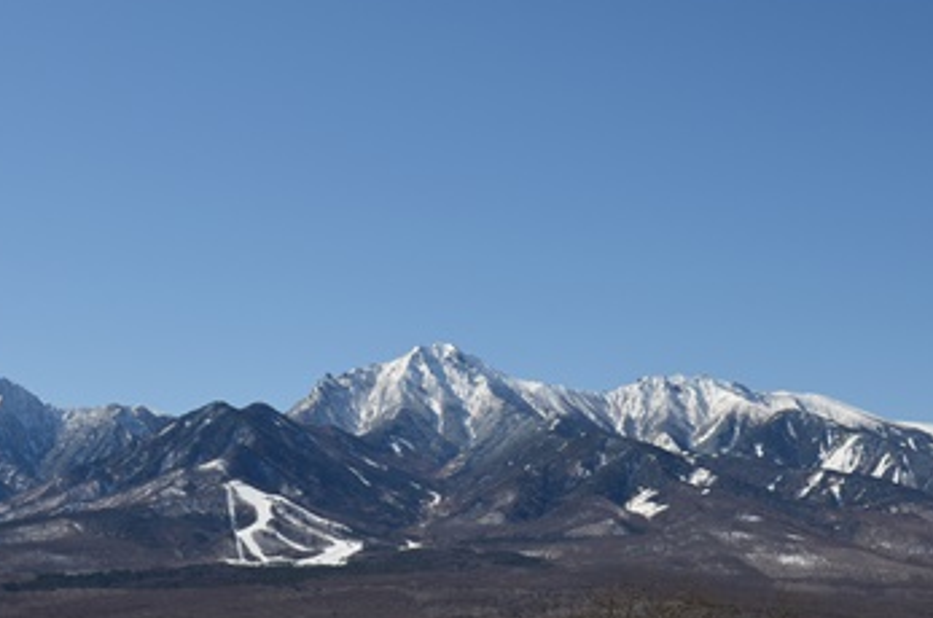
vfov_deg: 18.6
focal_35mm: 73
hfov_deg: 27.6
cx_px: 626
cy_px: 387
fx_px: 1888
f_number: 10
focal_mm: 32
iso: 160
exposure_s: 1/400
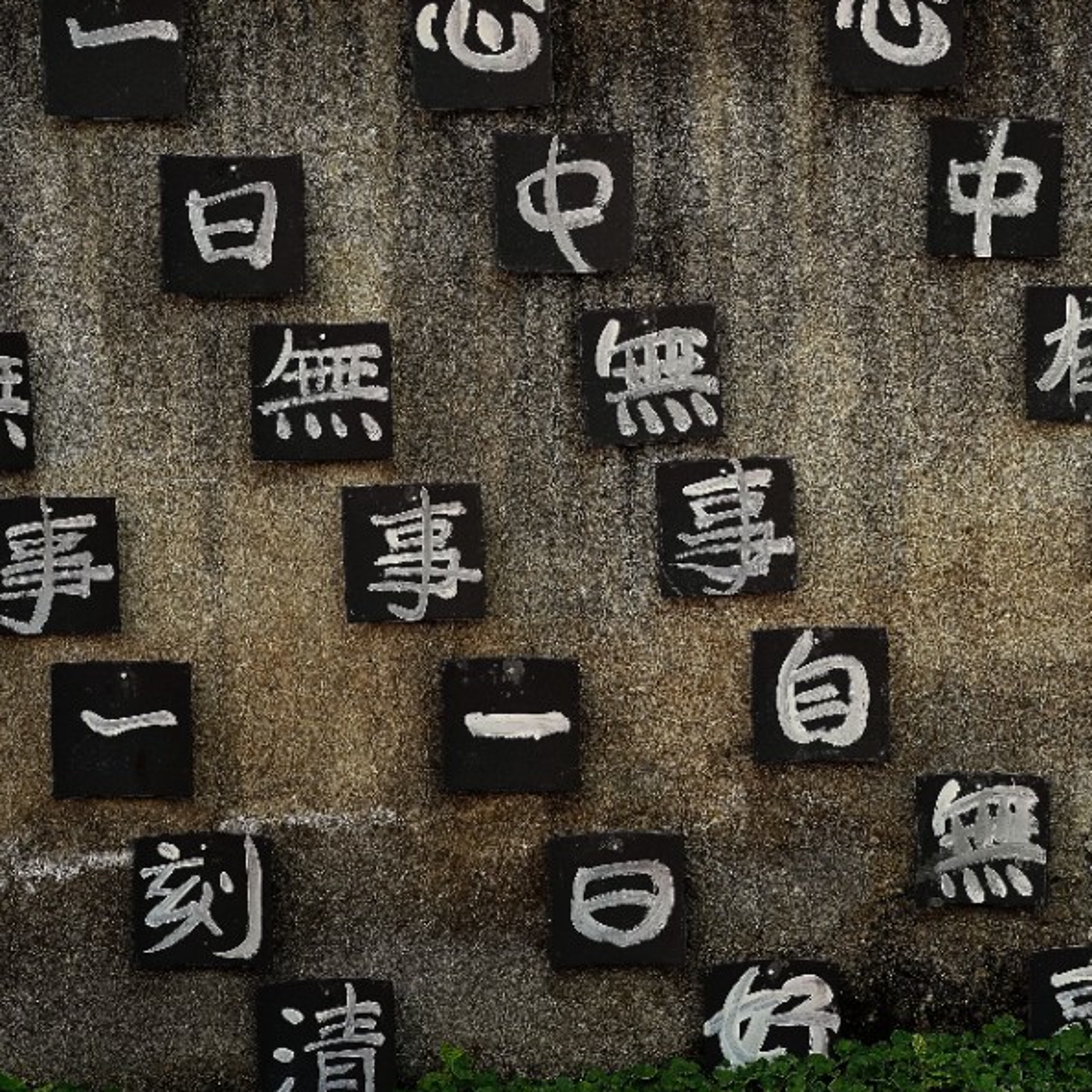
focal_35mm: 68
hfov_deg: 25.1
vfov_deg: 25.3
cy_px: 629
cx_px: 811
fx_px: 2427
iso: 100
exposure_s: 1/160
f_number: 5
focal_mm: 34
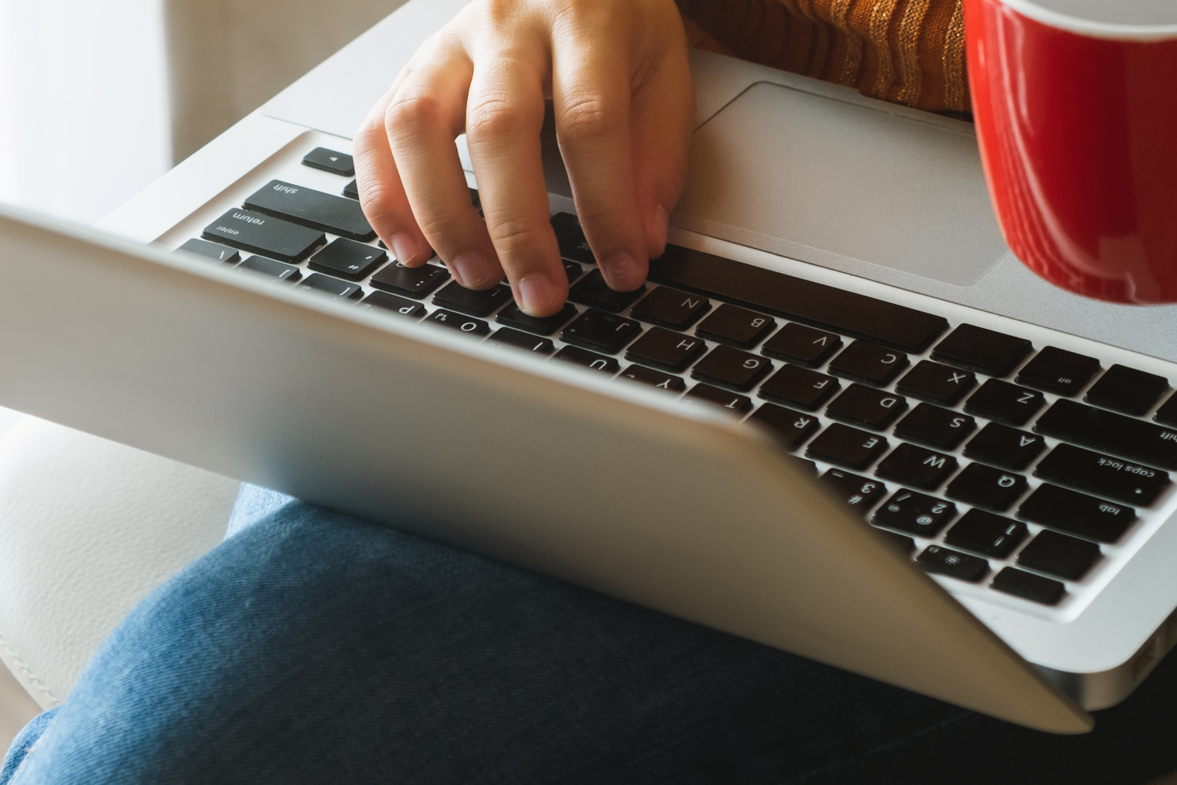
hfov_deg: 13.4
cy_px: 119
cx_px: 837
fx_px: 5002
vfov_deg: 8.9
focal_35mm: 153
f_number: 4.5
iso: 400
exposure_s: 1/25
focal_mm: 55
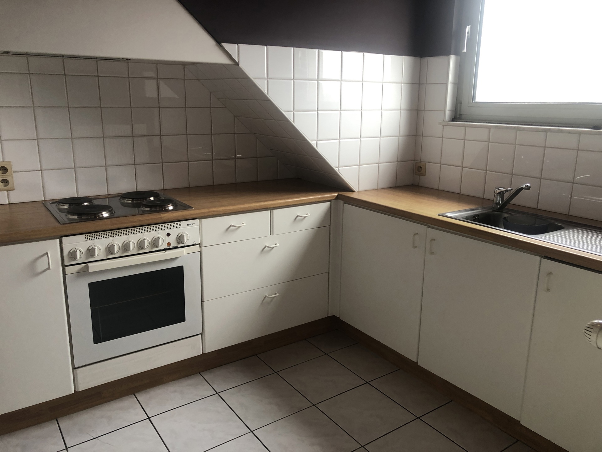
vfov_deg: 49.7
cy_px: 226
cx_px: 301
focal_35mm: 28
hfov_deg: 63.4
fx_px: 487
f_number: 1.8
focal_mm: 3.99
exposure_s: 1/33
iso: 32
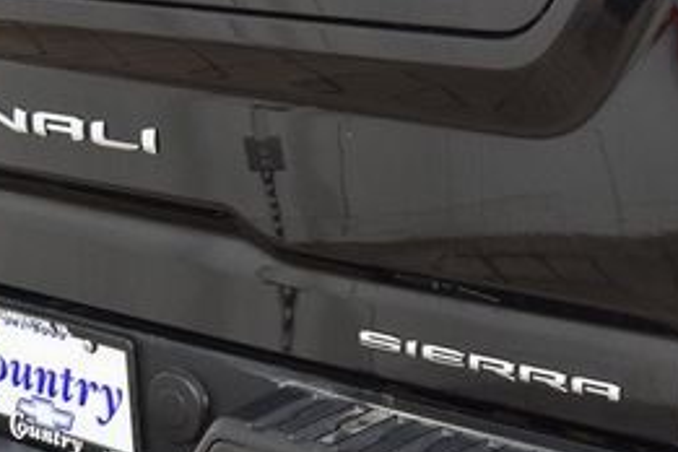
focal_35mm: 103
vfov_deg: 13.3
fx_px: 1940
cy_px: 251
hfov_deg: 19.8
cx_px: 296
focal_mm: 28
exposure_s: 1/15
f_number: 6.3
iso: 1400
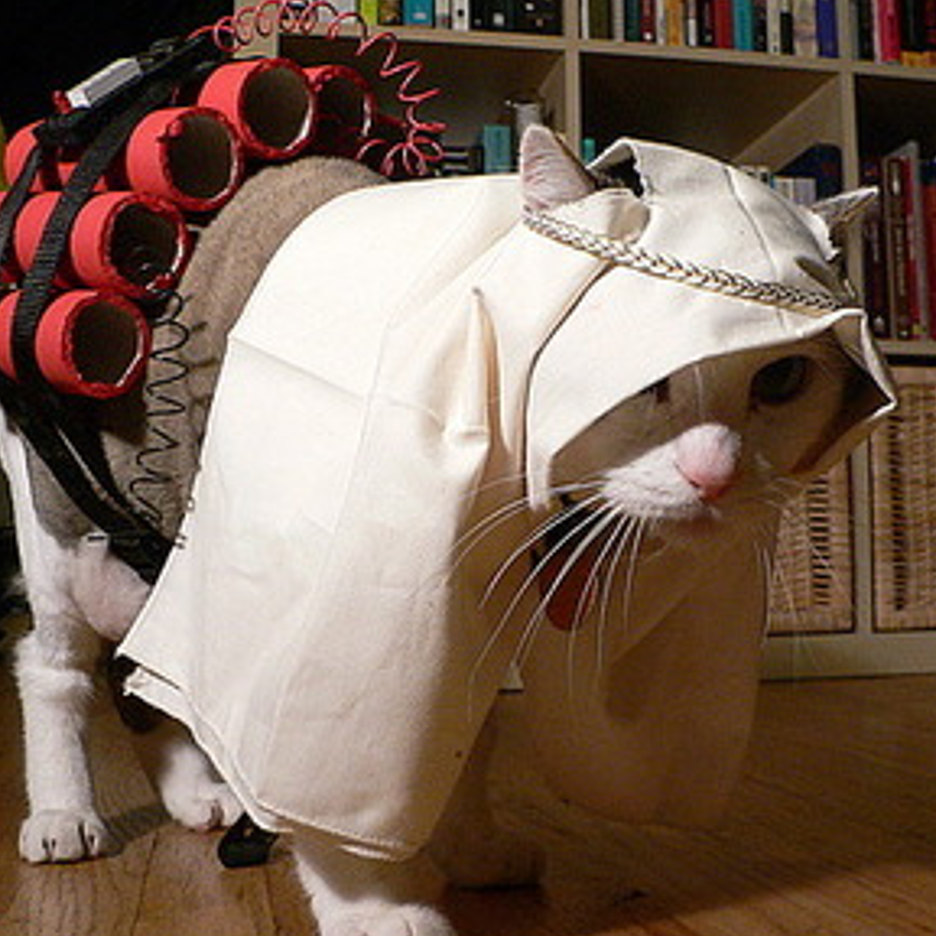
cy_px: 481
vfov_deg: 39.2
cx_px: 484
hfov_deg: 39.2
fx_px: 1315
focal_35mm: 43
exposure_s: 1/40
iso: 200
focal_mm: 4.6
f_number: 2.8
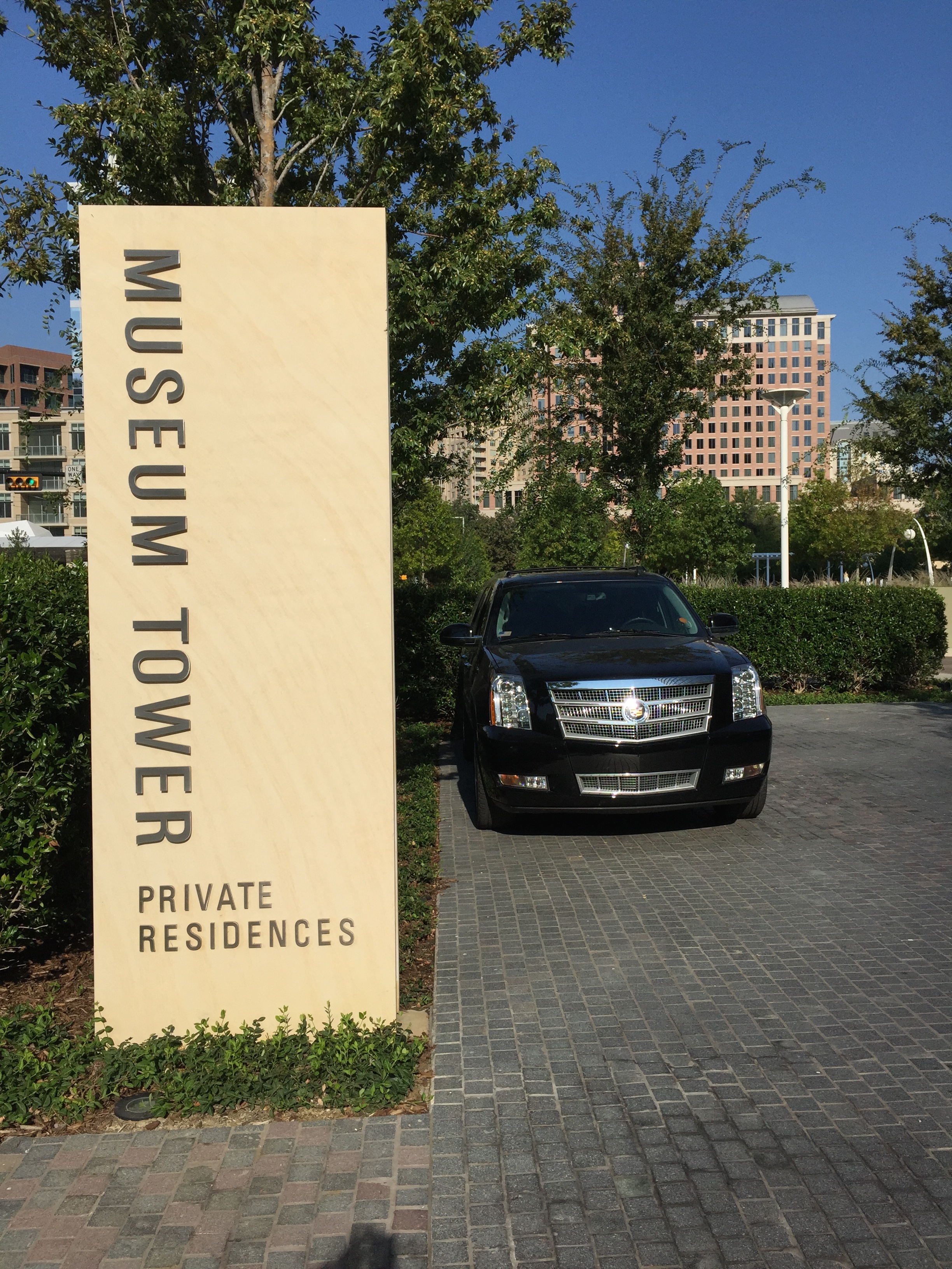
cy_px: 634
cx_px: 476
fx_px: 1063
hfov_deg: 48.2
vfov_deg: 61.7
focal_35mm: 29
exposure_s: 1/4950
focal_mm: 4.15
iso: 32
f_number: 2.2
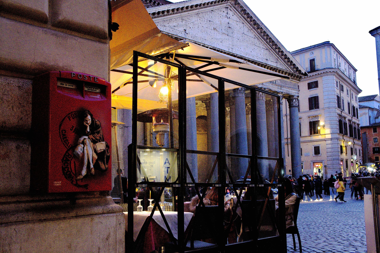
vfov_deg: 35.0
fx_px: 401
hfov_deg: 50.7
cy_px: 126
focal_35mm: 38
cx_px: 190
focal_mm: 25.4
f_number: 7.1
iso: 4000
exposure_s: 1/30
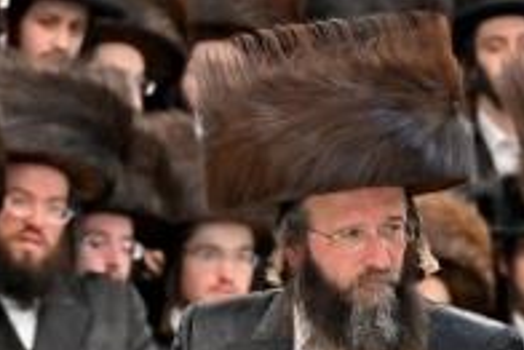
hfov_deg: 3.3
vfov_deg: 2.2
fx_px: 9118
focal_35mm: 626
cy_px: 736
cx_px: 829
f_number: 4
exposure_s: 1/200
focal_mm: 120
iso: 640
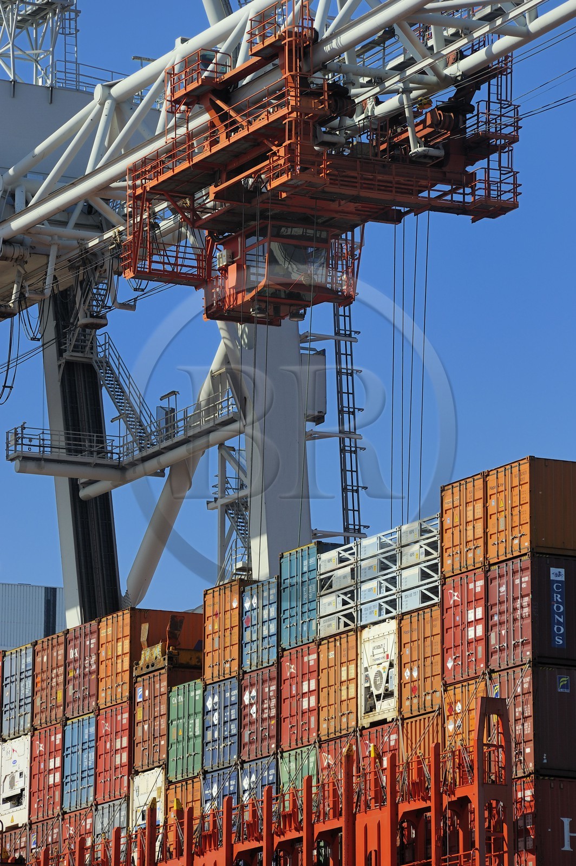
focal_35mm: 200
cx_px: 288
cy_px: 433
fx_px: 4808
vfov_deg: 10.3
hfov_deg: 6.9
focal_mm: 200
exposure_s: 1/640
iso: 200
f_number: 8
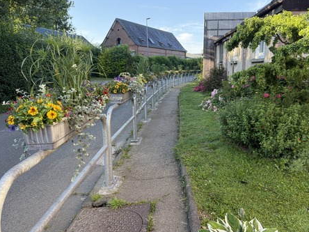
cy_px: 111
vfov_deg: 51.3
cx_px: 171
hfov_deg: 65.1
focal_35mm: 27
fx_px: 241
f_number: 1.78
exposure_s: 1/535
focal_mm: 6.76
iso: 100
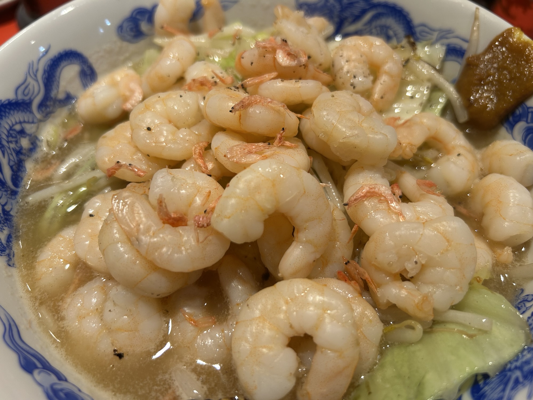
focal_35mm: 26
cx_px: 266
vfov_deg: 53.1
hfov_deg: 67.3
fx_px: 400
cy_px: 200
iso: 64
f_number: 1.5
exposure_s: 1/100
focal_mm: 5.7
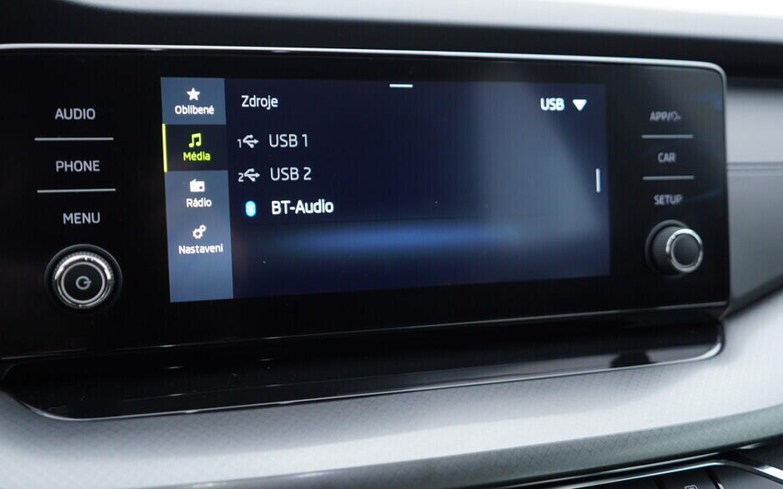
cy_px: 245
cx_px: 388
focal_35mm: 40
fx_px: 854
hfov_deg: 49.3
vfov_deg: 32.0
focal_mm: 24
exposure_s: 1/40
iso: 160
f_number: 2.8
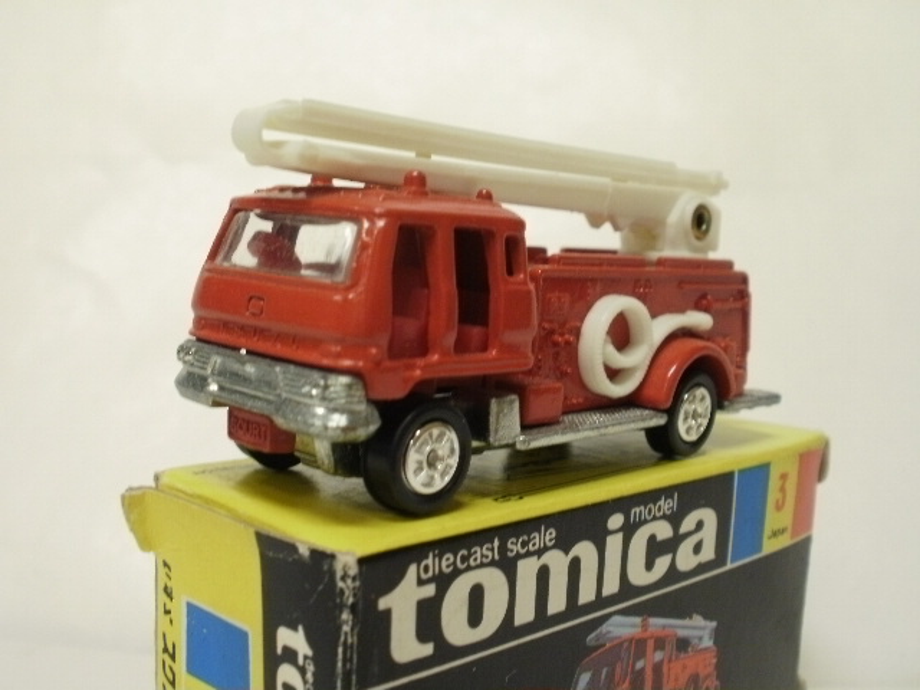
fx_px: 1169
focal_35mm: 44
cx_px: 460
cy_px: 345
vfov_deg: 32.9
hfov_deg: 42.9
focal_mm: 7.7
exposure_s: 1/10
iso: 125
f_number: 4
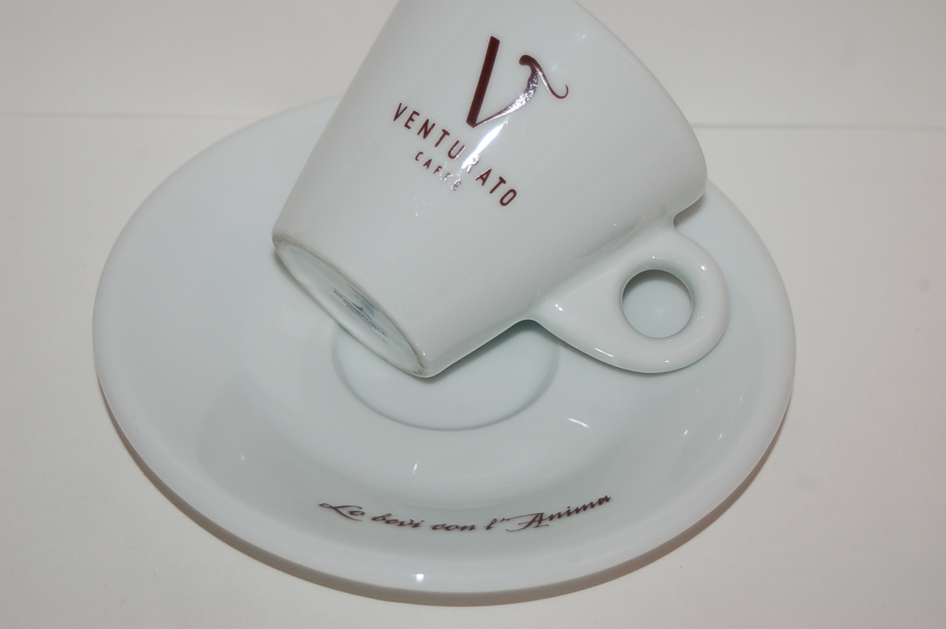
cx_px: 473
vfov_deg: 11.4
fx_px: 3151
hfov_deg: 17.1
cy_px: 314
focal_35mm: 120
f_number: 5.6
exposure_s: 1/60
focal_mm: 80
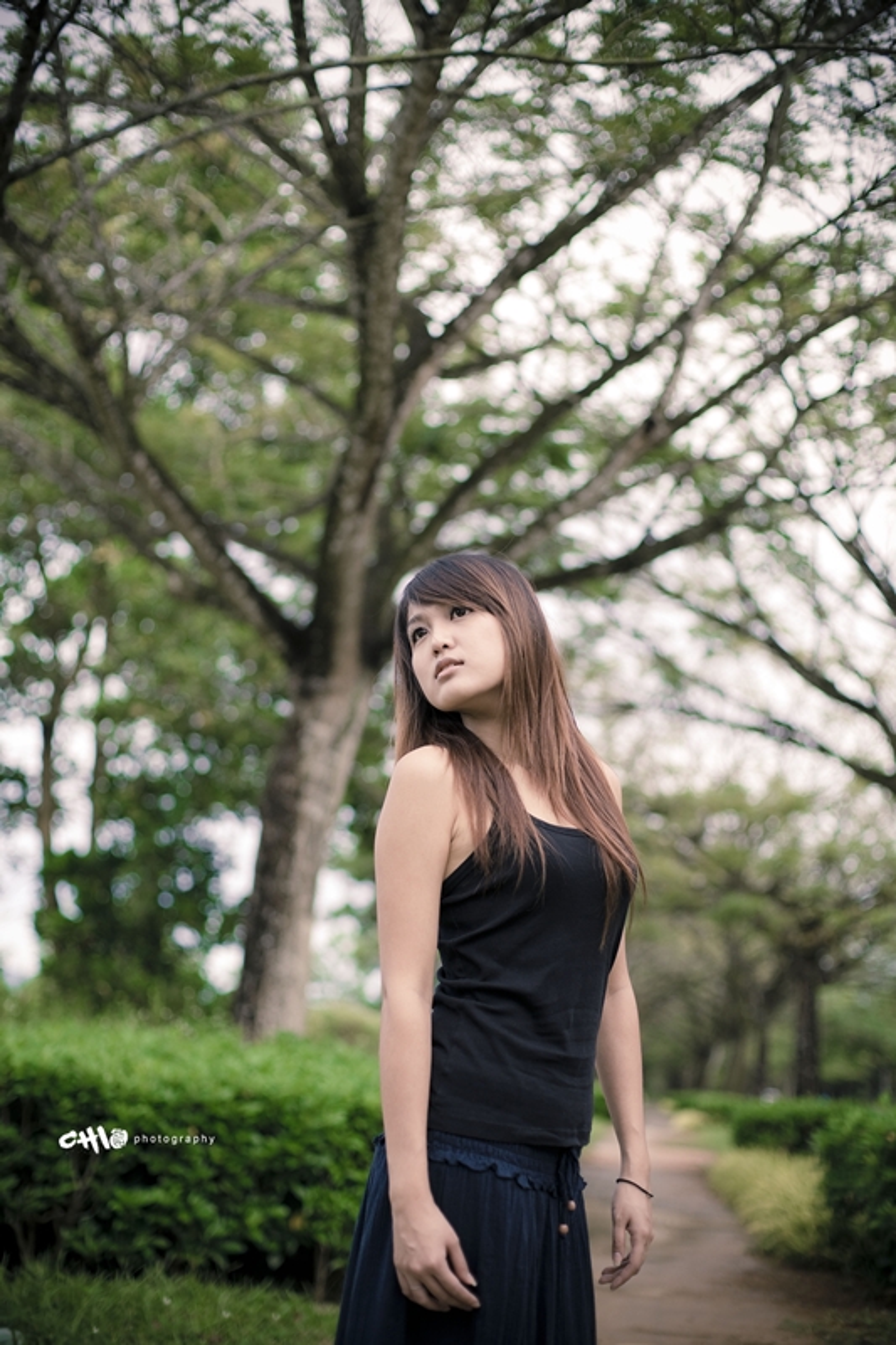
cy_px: 672
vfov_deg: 39.6
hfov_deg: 27.0
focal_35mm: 50
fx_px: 1867
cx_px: 448
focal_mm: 50
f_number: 2
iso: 100
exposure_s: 1/750
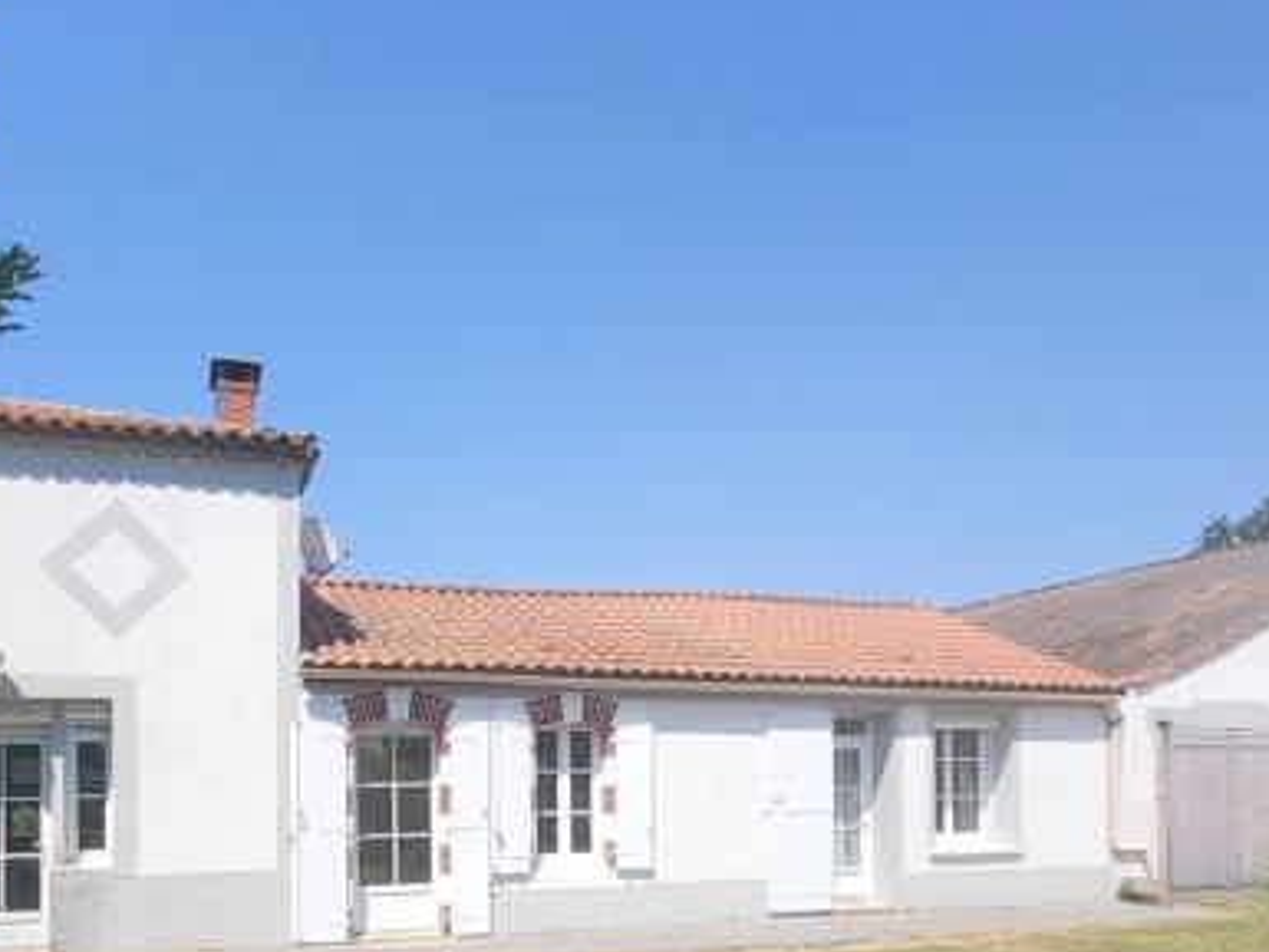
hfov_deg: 64.5
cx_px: 488
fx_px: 990
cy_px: 761
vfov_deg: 48.5
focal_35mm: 27
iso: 32
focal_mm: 1.74
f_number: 2.2
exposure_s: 1/960
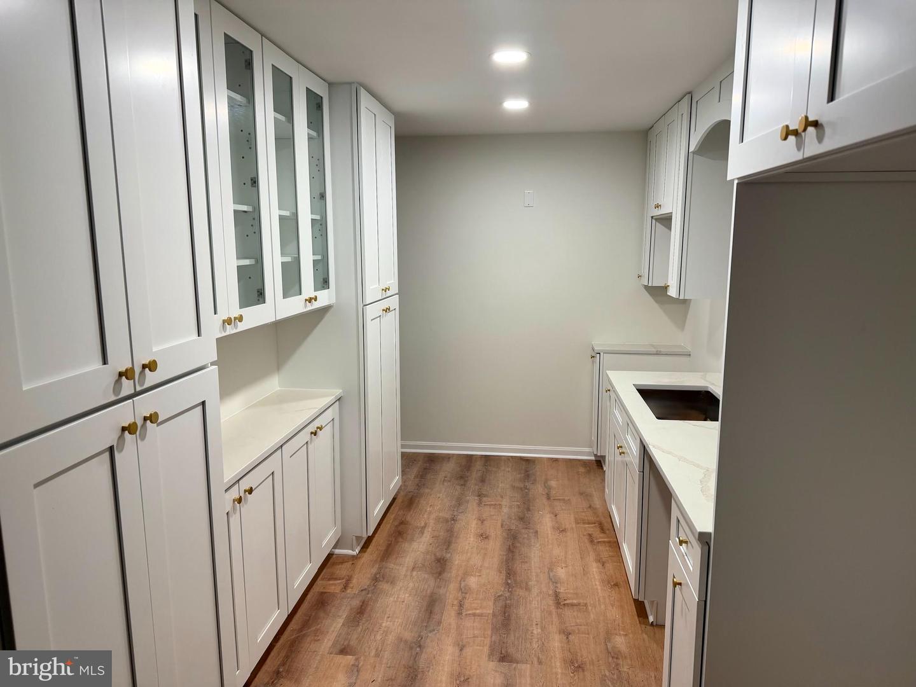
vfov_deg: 56.8
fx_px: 635
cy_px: 344
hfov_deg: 71.6
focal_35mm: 24
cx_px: 458
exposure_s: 1/120
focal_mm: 6.76
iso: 125
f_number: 1.78
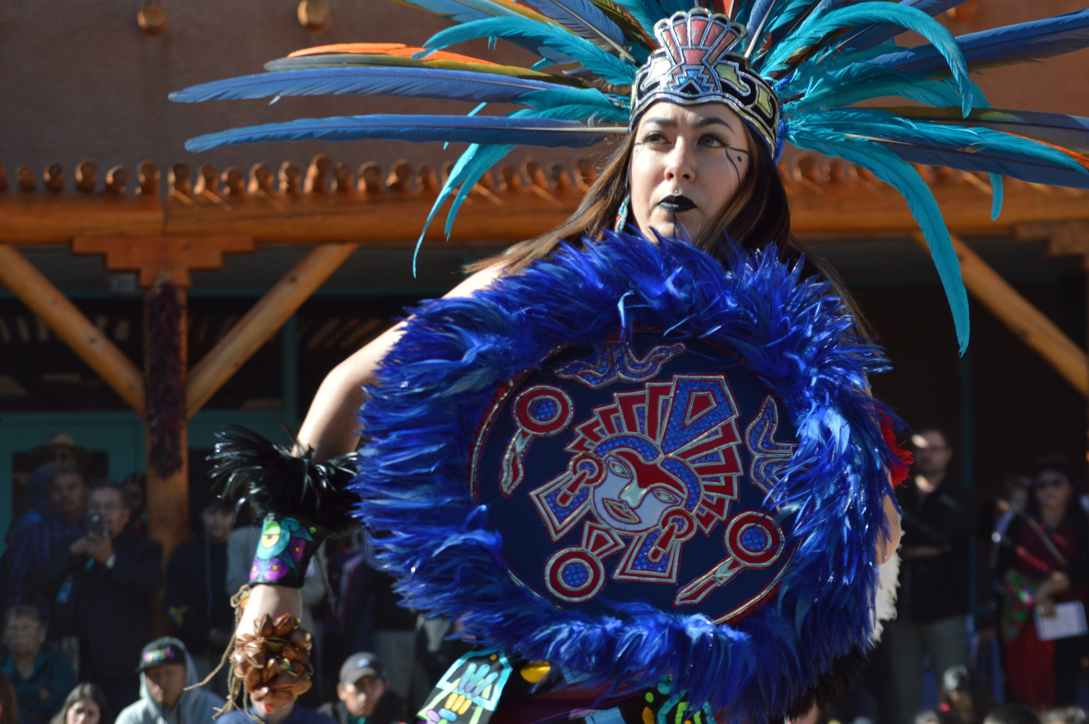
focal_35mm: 128
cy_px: 362
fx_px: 3853
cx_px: 544
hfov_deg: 16.1
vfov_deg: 10.7
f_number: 9
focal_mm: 85
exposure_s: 1/1250
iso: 400
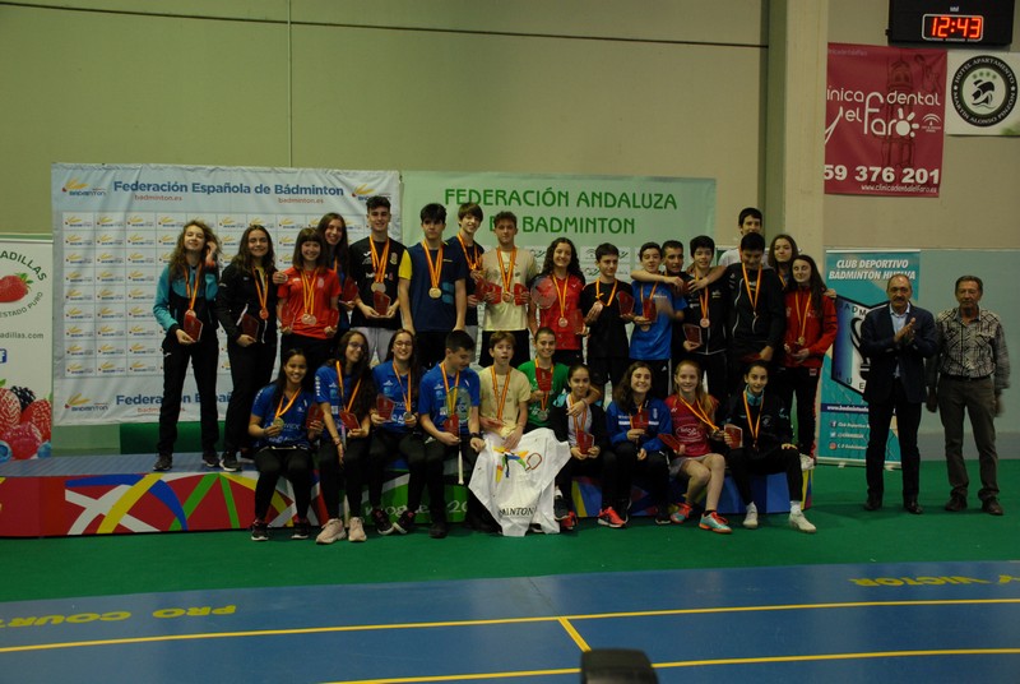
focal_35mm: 39
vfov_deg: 34.3
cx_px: 510
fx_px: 1107
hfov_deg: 49.5
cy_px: 342
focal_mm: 26
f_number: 4
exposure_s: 1/25
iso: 640
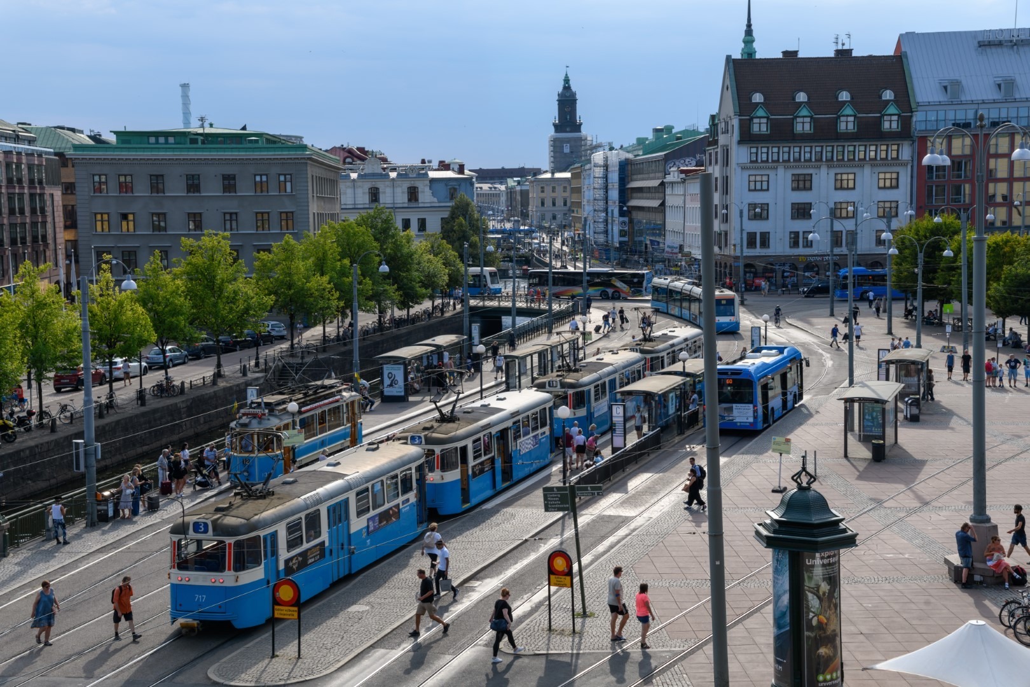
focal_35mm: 55
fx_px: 1573
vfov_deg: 24.6
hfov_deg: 36.2
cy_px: 344
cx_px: 515
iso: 200
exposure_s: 1/250
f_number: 10
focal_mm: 55
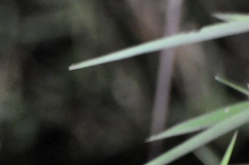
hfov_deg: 1.2
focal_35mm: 1754
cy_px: 201
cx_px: -208
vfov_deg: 0.8
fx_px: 12117
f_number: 5.6
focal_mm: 300
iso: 3200
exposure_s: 1/1.3
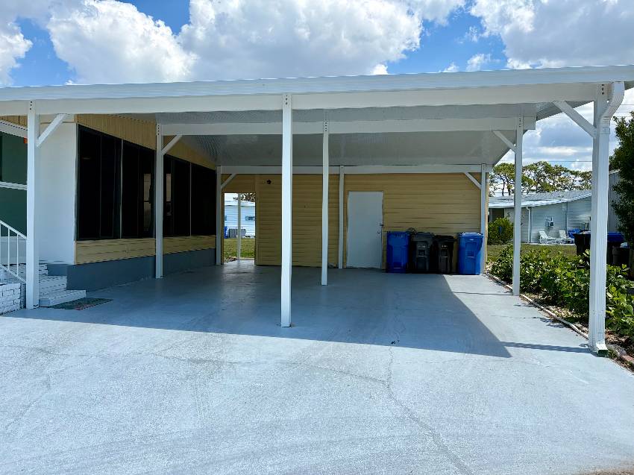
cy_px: 238
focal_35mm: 26
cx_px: 317
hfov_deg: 67.3
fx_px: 476
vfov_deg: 53.0
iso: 50
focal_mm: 5.96
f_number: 1.6
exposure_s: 1/4065
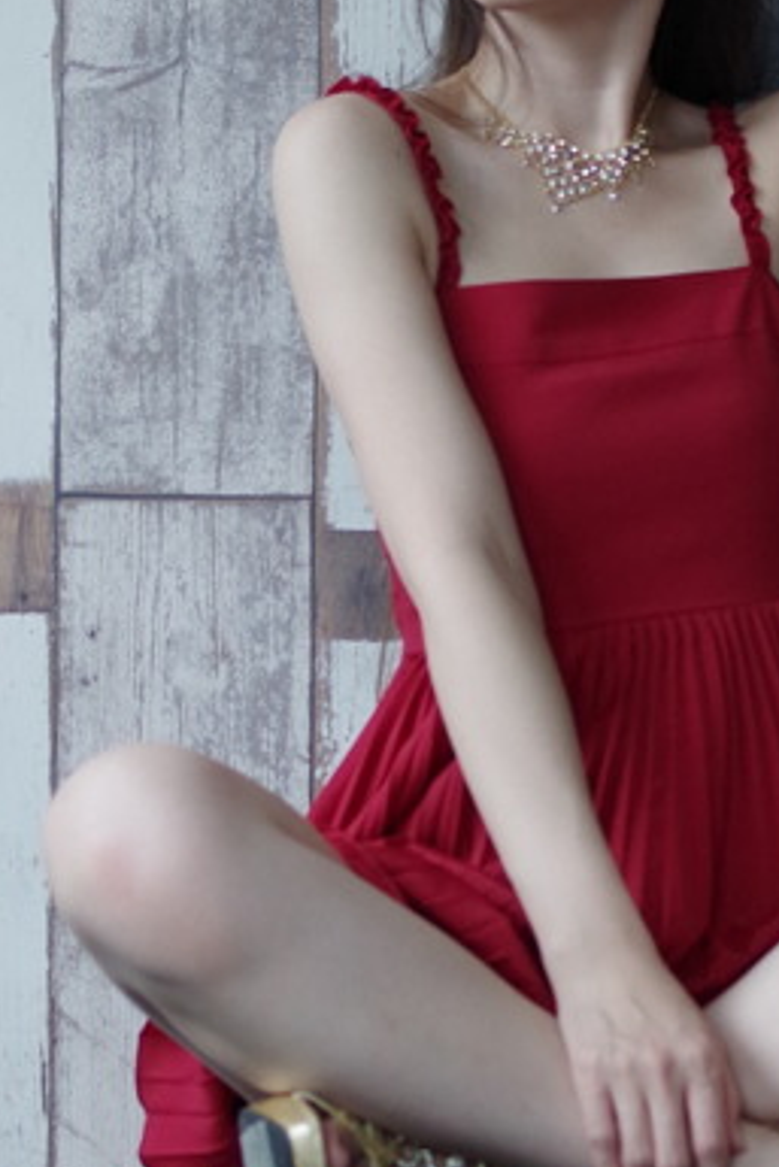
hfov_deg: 11.2
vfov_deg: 16.8
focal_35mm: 122
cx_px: 640
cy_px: 703
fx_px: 3956
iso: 800
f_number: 2.8
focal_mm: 31
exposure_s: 1/80
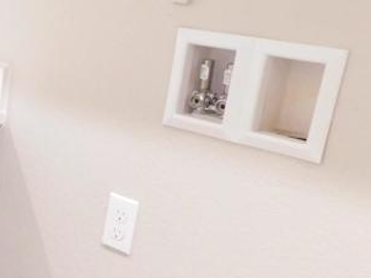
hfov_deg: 20.5
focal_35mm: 78
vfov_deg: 18.8
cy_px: 197
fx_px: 835
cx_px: -221
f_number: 3
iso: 400
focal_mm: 4
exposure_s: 1/8
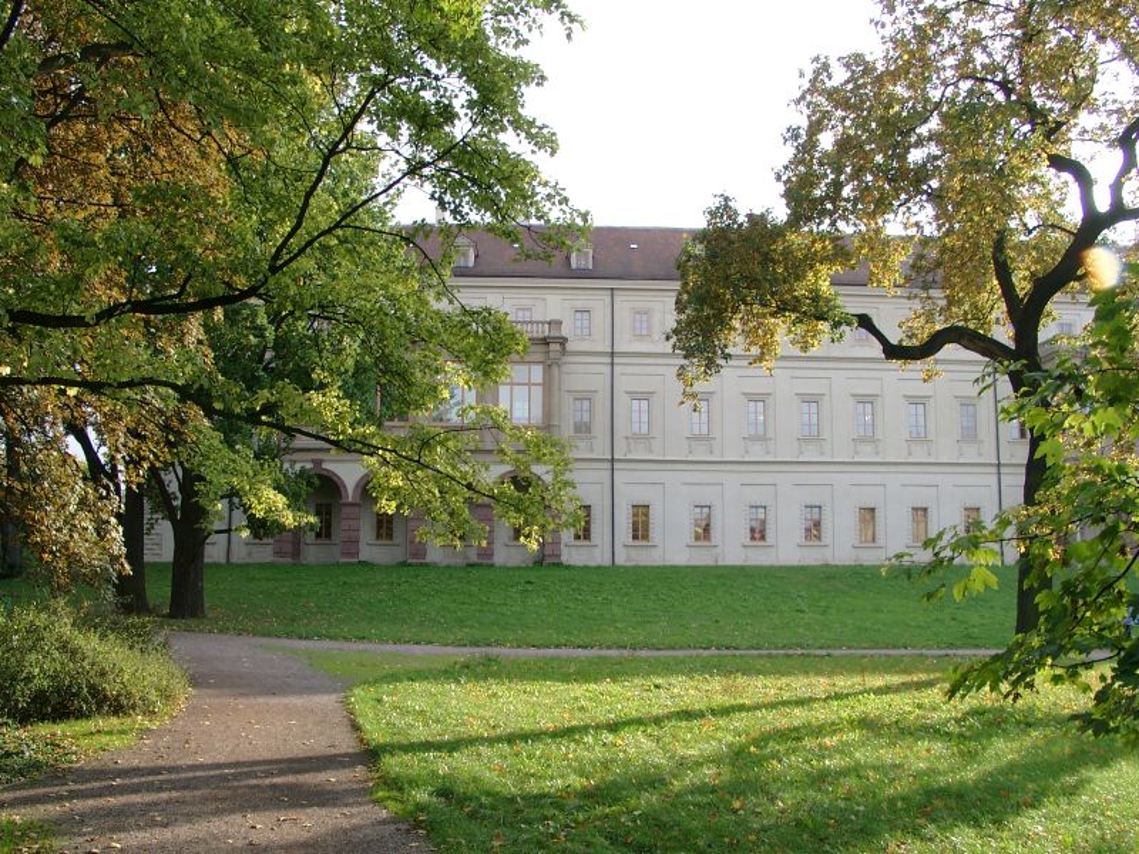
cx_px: 570
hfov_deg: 54.0
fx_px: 1119
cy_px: 427
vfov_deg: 41.8
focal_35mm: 34
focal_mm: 7.13
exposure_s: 1/175
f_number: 4
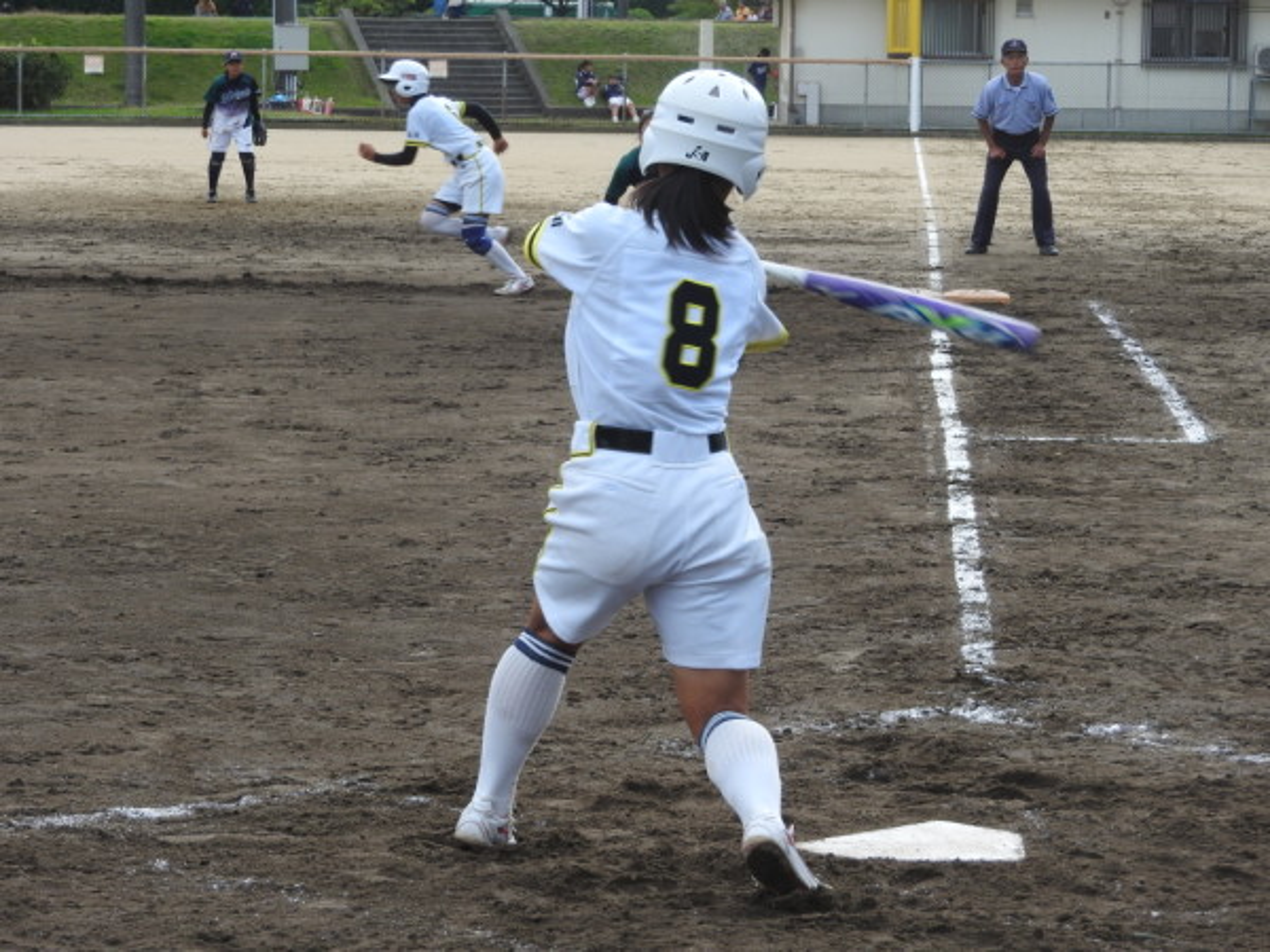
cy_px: 476
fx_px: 4586
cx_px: 635
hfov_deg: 15.8
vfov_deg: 11.9
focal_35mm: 125
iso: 100
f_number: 5
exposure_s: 1/250
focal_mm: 22.4
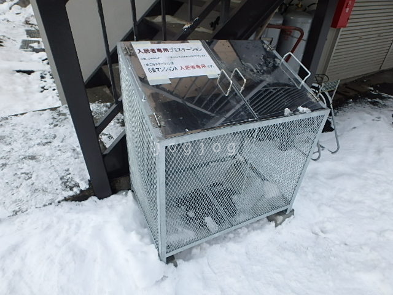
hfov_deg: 79.0
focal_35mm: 21
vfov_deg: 63.4
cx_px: 196
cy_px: 148
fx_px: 238
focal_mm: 3.7
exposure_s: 1/800
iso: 125
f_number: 3.5
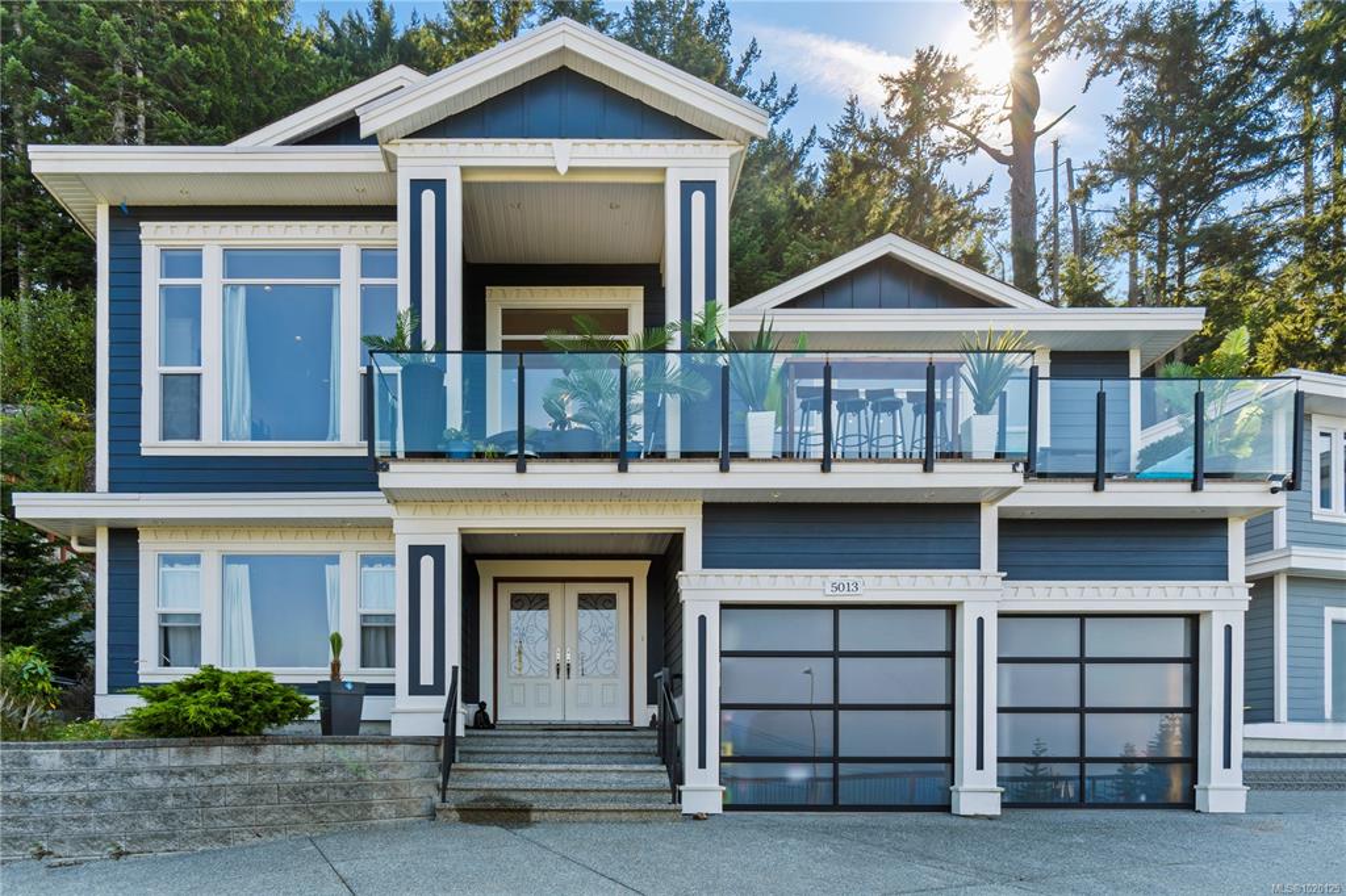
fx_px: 841
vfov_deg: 56.1
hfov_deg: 77.3
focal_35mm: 22
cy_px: 448
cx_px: 673
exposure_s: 1/15
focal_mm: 15
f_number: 11
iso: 100
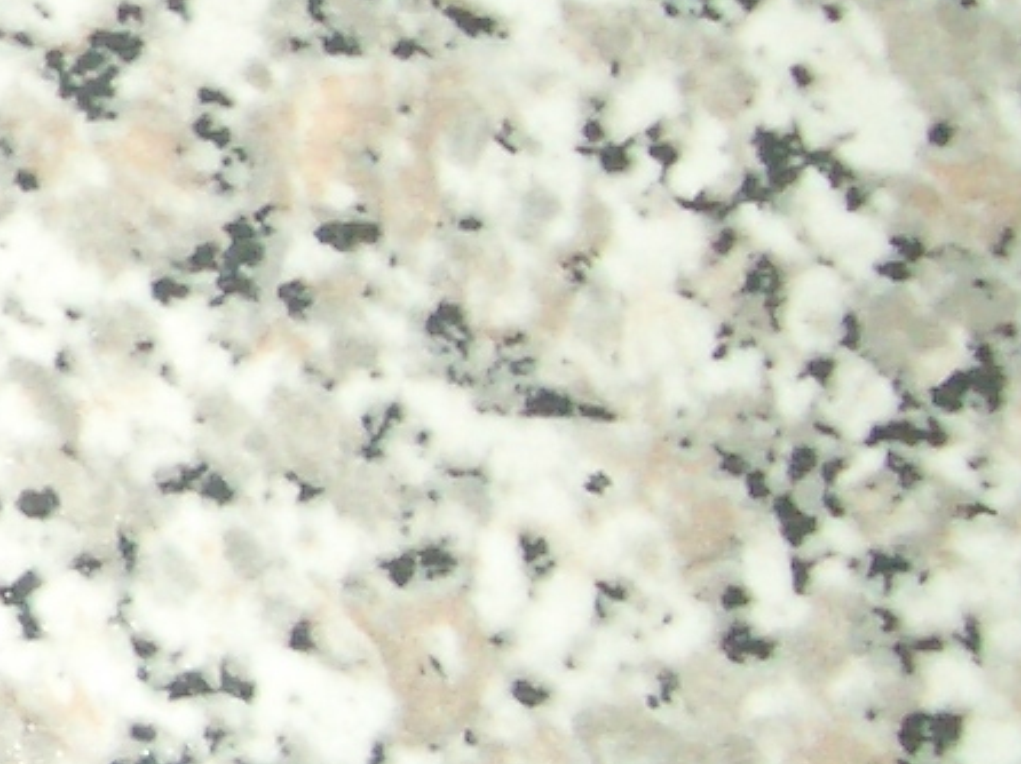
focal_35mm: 181
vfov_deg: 8.2
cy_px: 268
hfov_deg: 10.0
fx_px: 5336
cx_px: -1115
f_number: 2.6
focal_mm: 5.8
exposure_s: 1/60
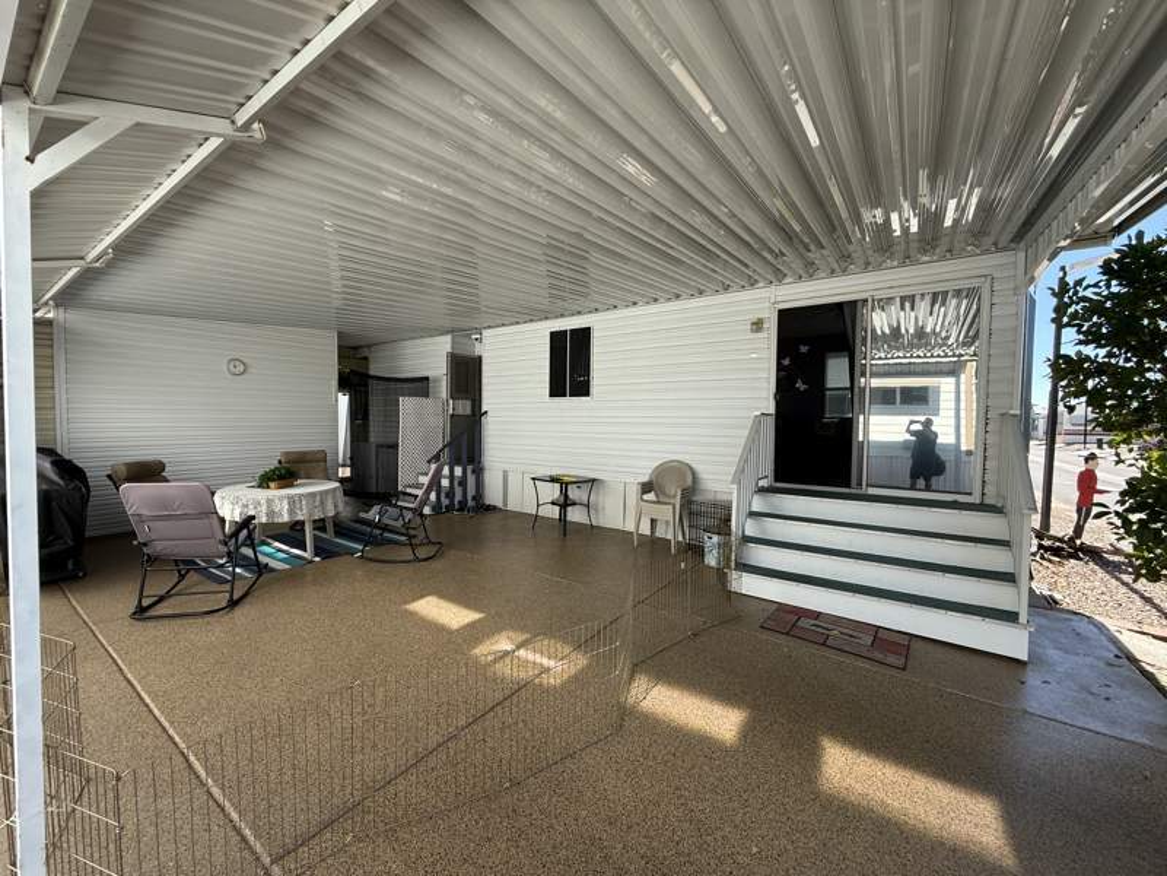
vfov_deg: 85.7
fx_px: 472
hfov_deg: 102.1
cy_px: 438
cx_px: 584
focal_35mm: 14
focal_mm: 2.22
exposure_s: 1/514
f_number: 2.2
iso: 50
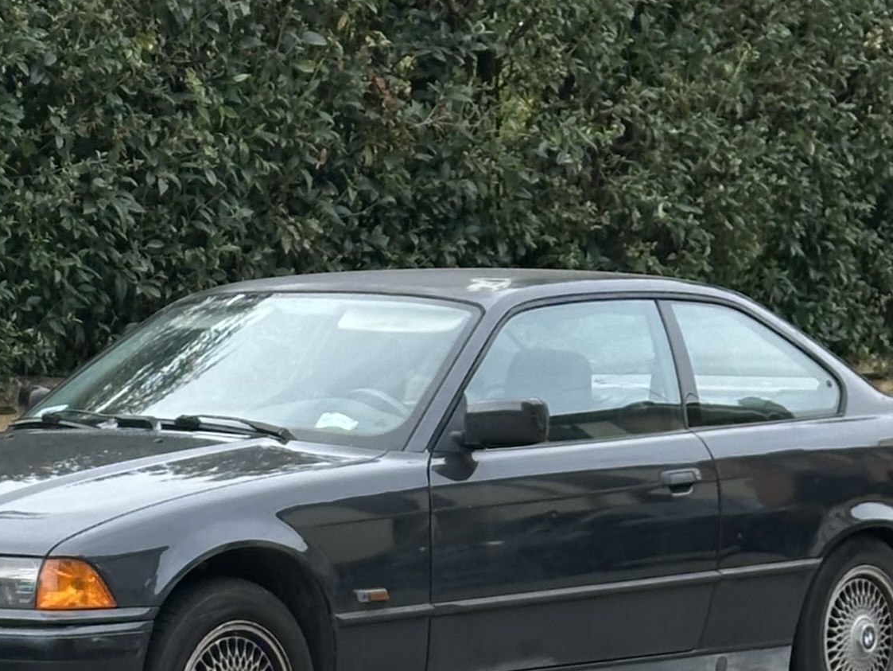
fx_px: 2039
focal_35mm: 79
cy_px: 523
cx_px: 318
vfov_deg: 18.5
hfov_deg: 24.6
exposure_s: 1/719
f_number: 1.78
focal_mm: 6.86
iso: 64
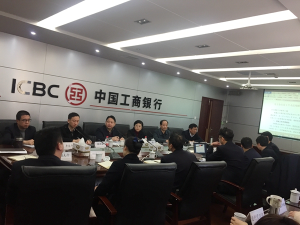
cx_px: 150
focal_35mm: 29
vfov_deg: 48.2
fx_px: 251
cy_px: 112
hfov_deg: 61.7
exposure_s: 1/33
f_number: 2.2
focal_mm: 4.15
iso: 80
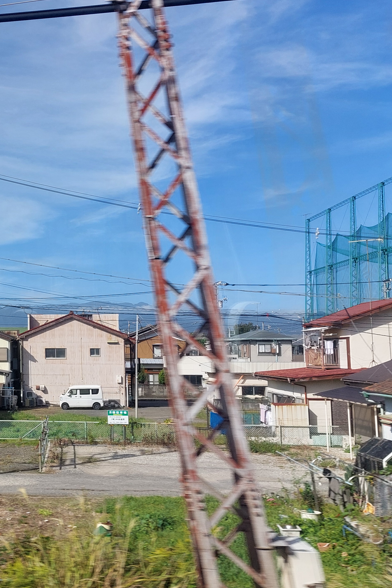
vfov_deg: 47.4
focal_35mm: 41
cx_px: -26
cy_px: 302
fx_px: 670
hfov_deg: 29.8
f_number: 1.8
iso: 25
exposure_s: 1/675
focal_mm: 5.23
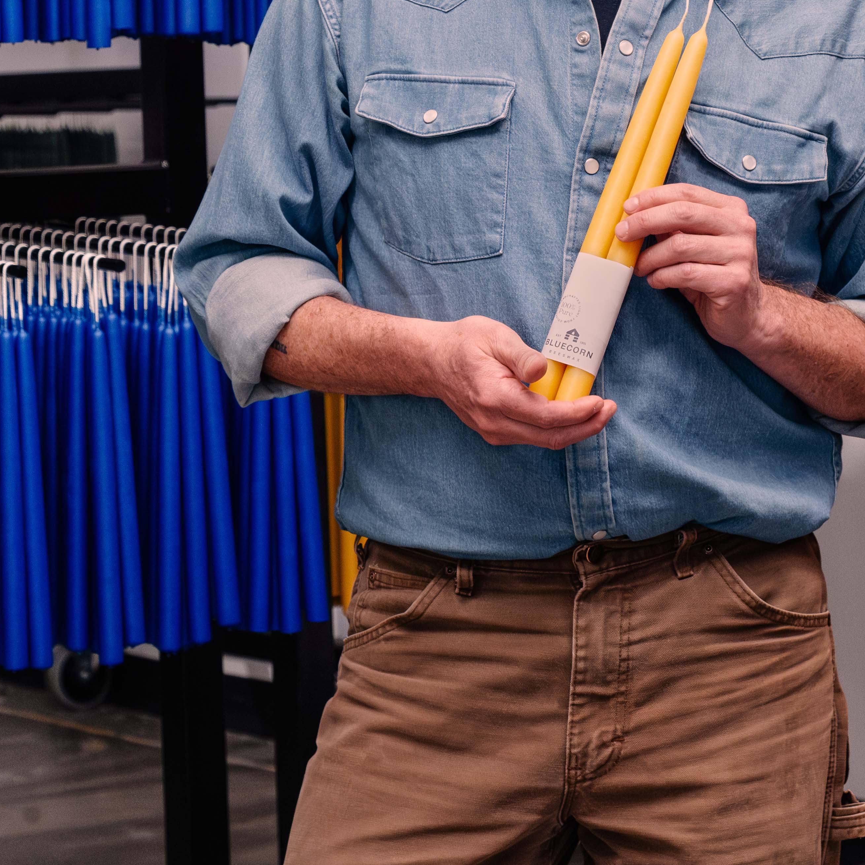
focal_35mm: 145
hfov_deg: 12.0
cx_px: 404
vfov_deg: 11.9
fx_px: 4099
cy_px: 18
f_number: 4
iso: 2000
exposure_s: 1/125
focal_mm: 38.8
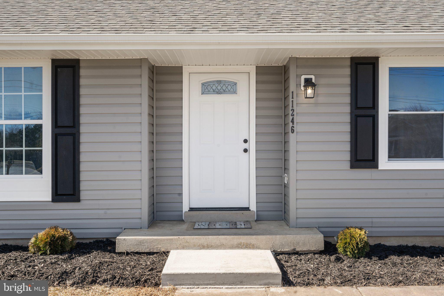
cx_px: 222
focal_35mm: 35
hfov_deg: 54.4
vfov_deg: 37.8
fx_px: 432
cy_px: 148
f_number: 14
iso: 200
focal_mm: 35
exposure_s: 1/100
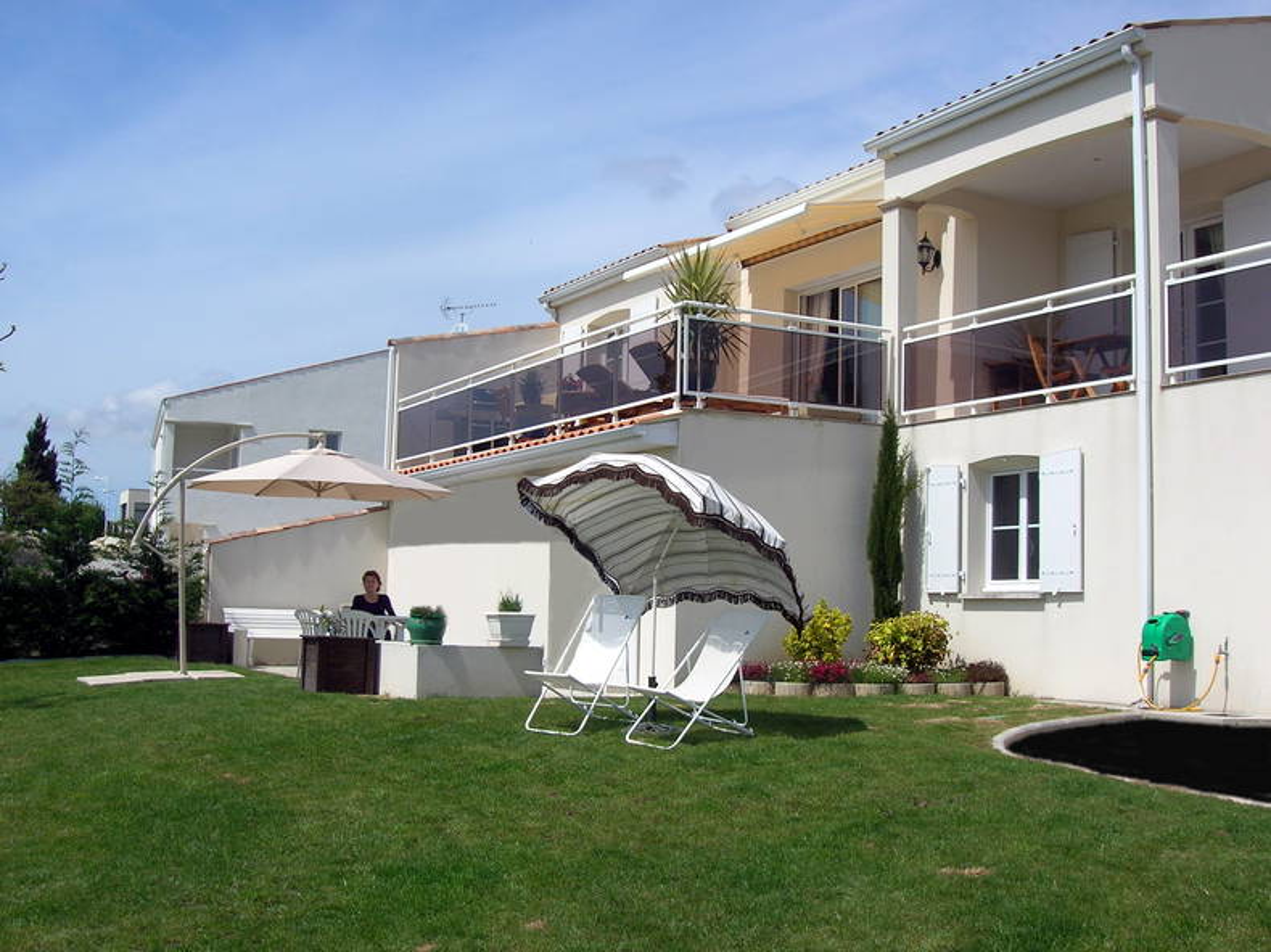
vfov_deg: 37.7
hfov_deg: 49.0
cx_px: 636
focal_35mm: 38
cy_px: 476
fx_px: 1395
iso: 50
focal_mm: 6.4
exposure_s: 1/552
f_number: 5
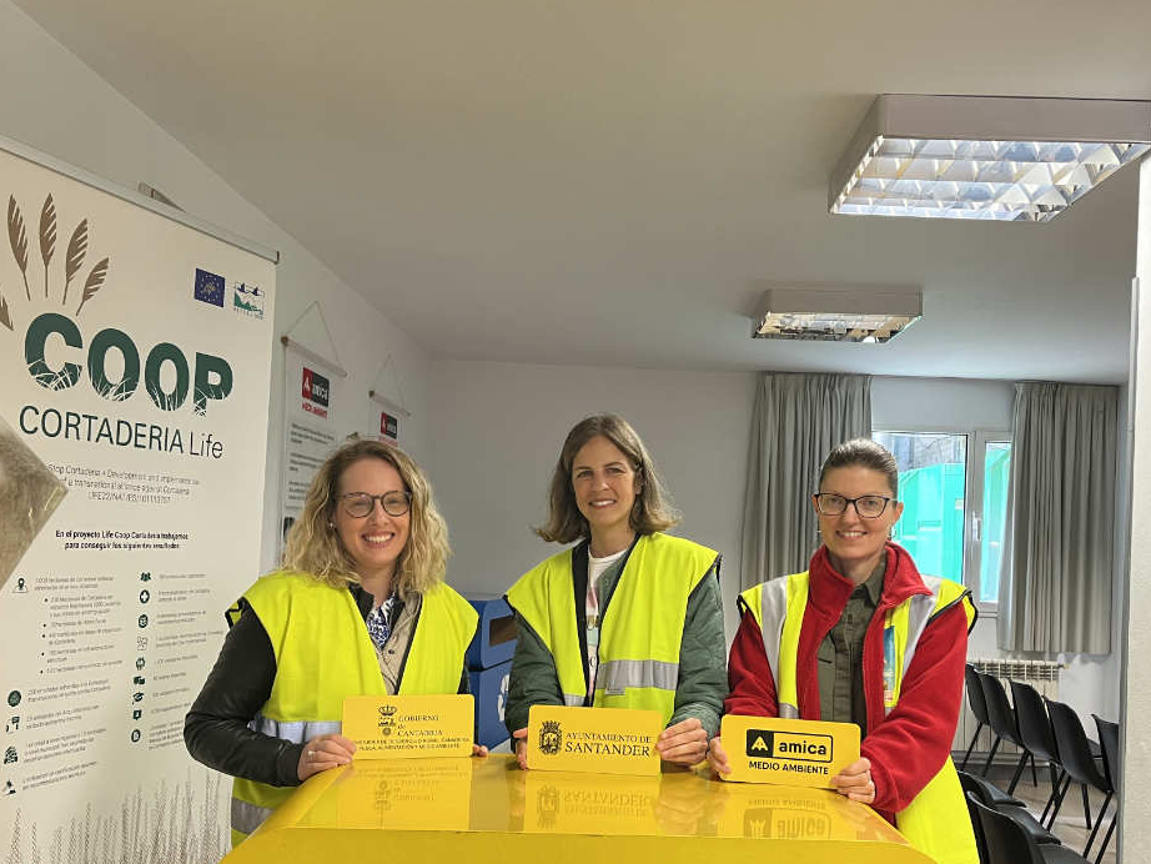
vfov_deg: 42.8
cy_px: 519
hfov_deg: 55.3
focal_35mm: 33
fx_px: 1098
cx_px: 627
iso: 80
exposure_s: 1/50
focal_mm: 5.1
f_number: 1.6
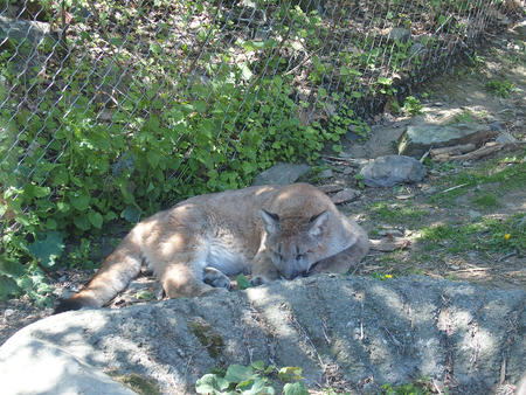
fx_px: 1064
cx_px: 263
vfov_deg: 21.0
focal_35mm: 70
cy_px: 198
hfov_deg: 27.8
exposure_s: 1/125
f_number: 2.8
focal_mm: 14.5
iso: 100
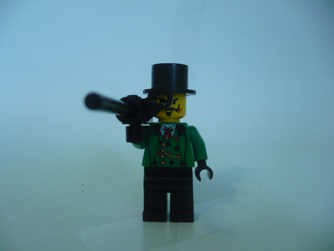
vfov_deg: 40.7
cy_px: 126
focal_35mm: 35
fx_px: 338
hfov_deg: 52.6
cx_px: 167
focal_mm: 5.8
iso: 200
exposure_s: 1/25
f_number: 2.8
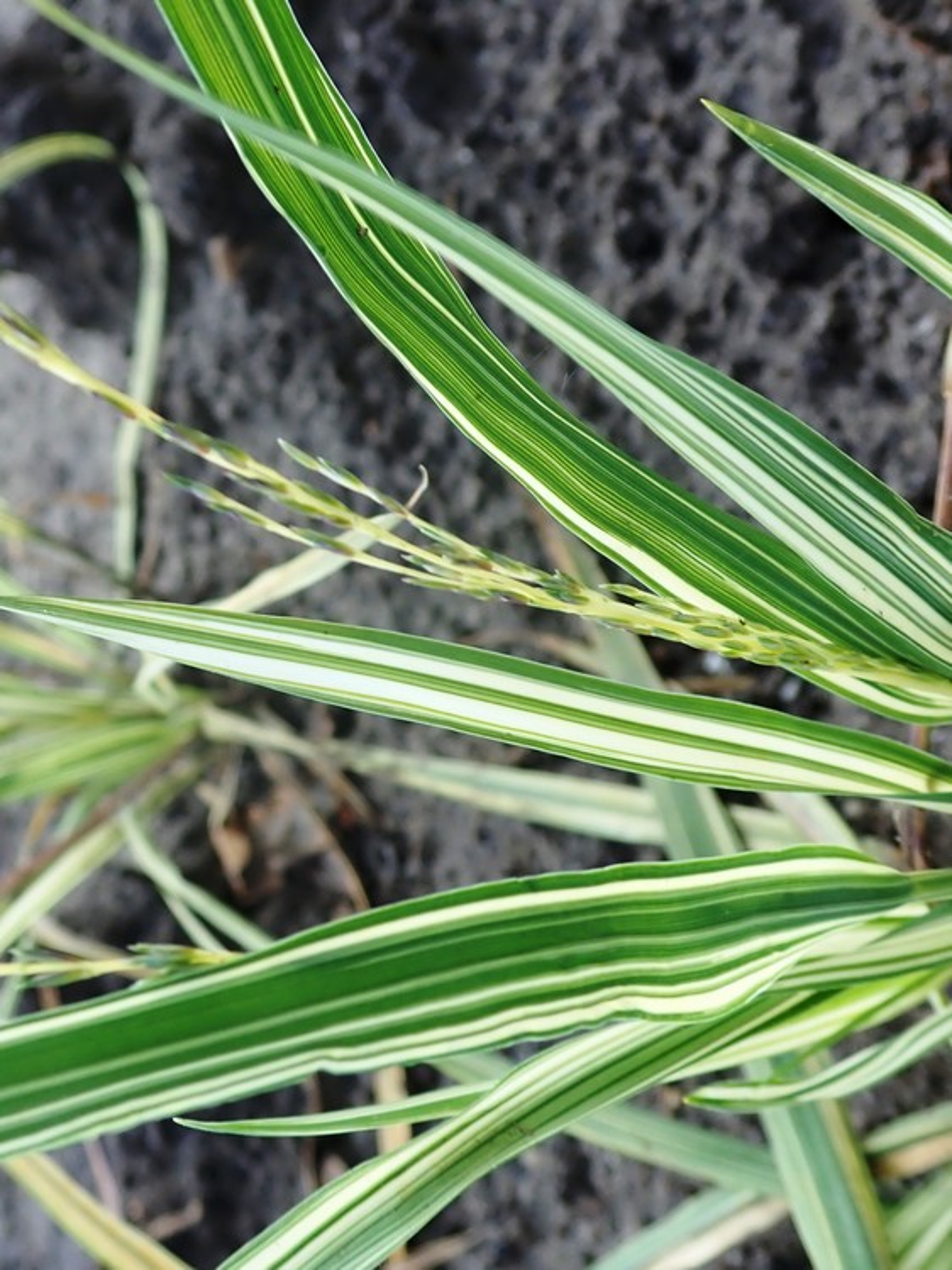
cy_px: 635
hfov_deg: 46.8
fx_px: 1101
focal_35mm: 30
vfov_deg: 60.0
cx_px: 476
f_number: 3.2
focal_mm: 5.5
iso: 100
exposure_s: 1/125
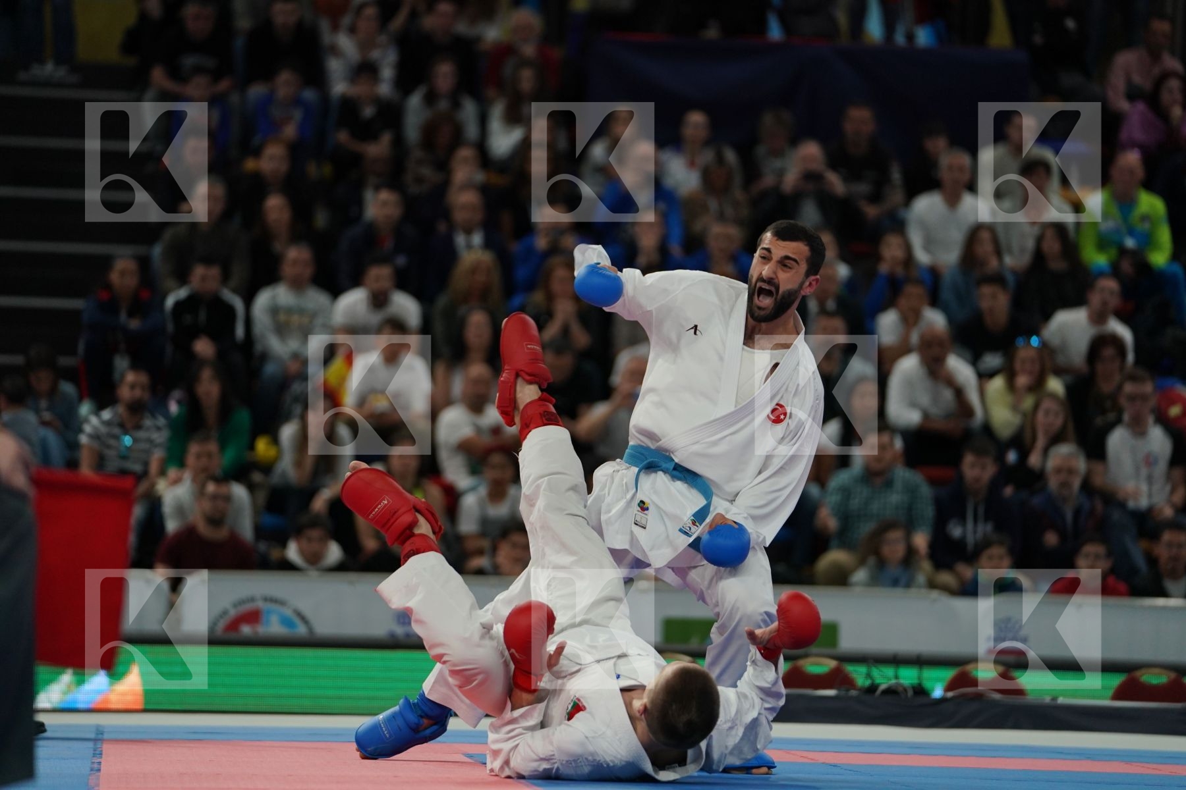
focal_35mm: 168
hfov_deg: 12.2
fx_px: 5534
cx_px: 593
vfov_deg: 8.2
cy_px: 395
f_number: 2.8
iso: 1250
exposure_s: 1/1000
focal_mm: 168
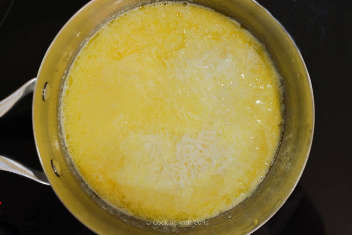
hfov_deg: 39.6
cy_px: 118
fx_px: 489
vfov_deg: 27.0
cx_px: 176
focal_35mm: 50
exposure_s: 1/60
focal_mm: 50
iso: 1600
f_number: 7.1
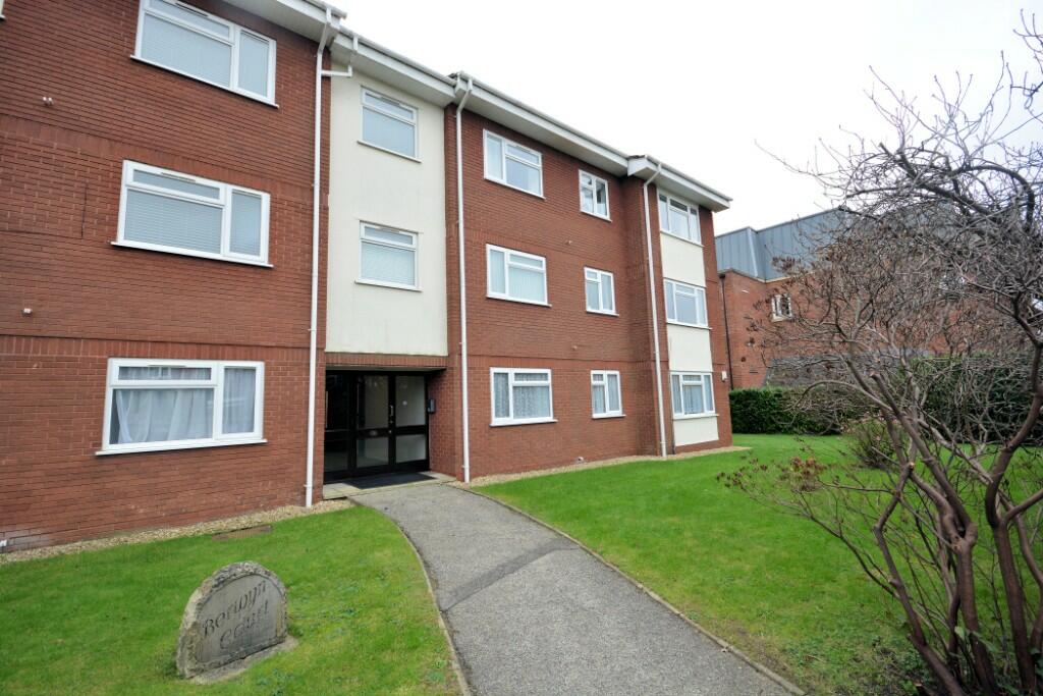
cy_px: 348
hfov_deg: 100.4
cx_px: 522
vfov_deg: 77.3
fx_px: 435
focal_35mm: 15
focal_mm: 10
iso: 400
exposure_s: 1/60
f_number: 8
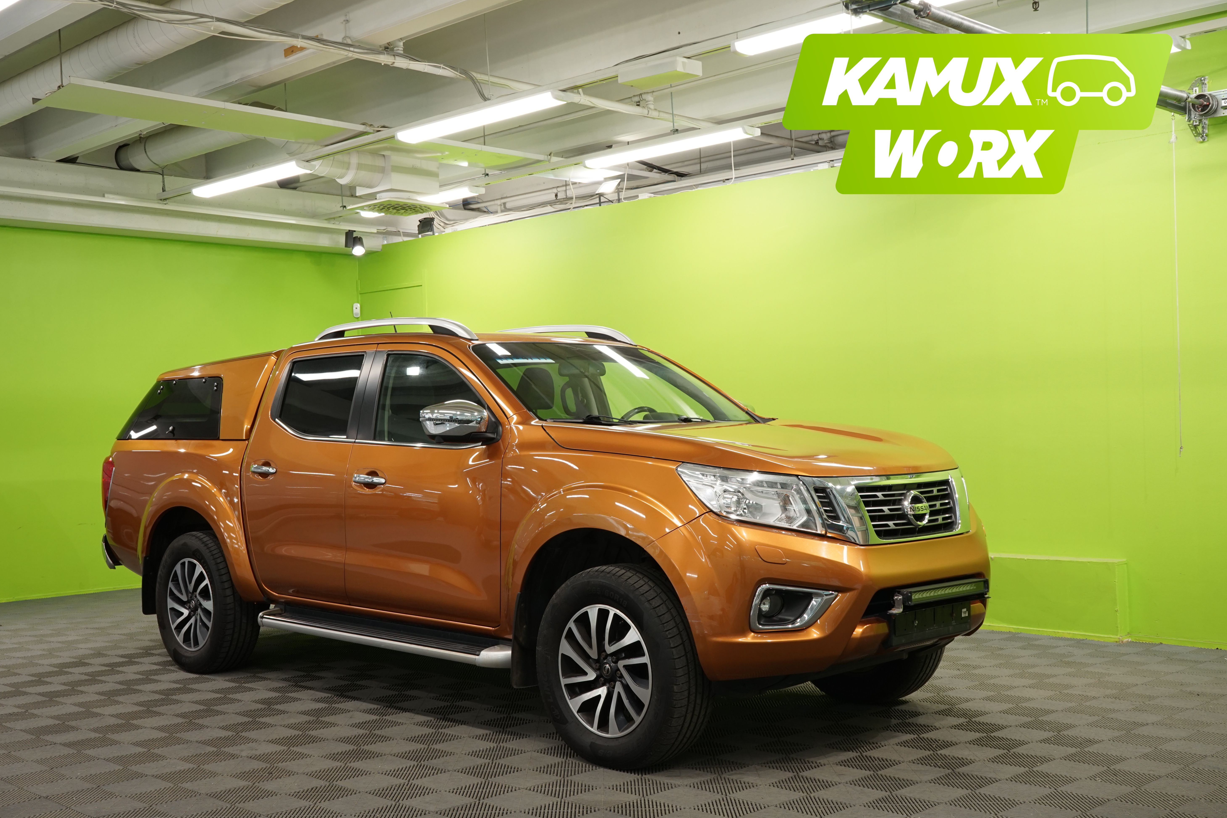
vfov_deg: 34.2
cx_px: 600
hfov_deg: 49.6
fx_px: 1329
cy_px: 408
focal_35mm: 39
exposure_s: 1/15
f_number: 10
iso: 500
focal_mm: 38
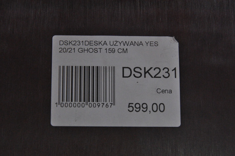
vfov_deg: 8.7
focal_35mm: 158
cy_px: 78
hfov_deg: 13.1
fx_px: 1027
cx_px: 118
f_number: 11
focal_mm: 105
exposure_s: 1/125
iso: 3200
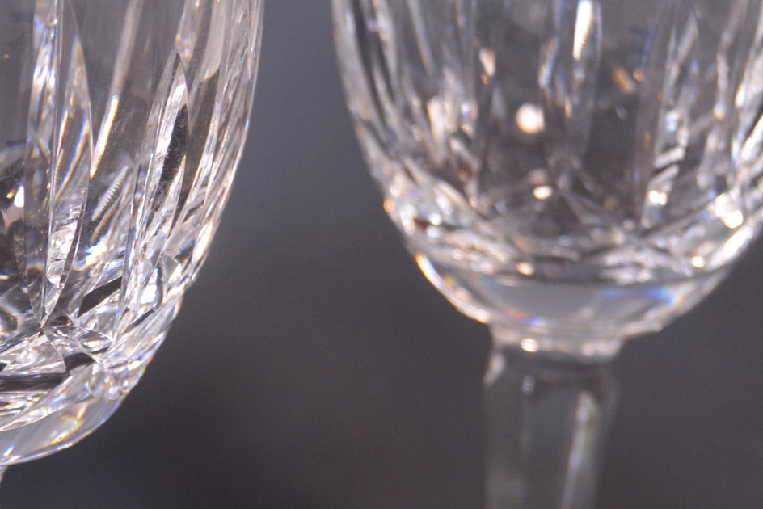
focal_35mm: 135
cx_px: 344
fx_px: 2862
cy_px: 235
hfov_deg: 15.2
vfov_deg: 10.2
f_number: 5
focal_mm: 34
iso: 400
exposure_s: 1/100
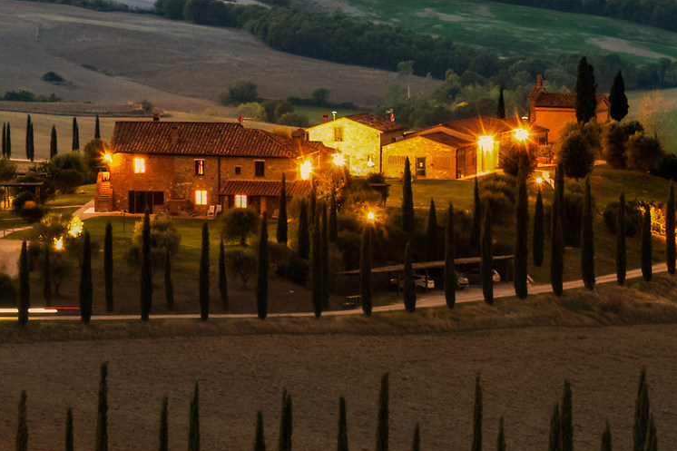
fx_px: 4719
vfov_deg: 5.5
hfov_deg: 8.2
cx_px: 563
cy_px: 288
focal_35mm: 251
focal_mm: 78
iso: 100
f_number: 11
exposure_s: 30
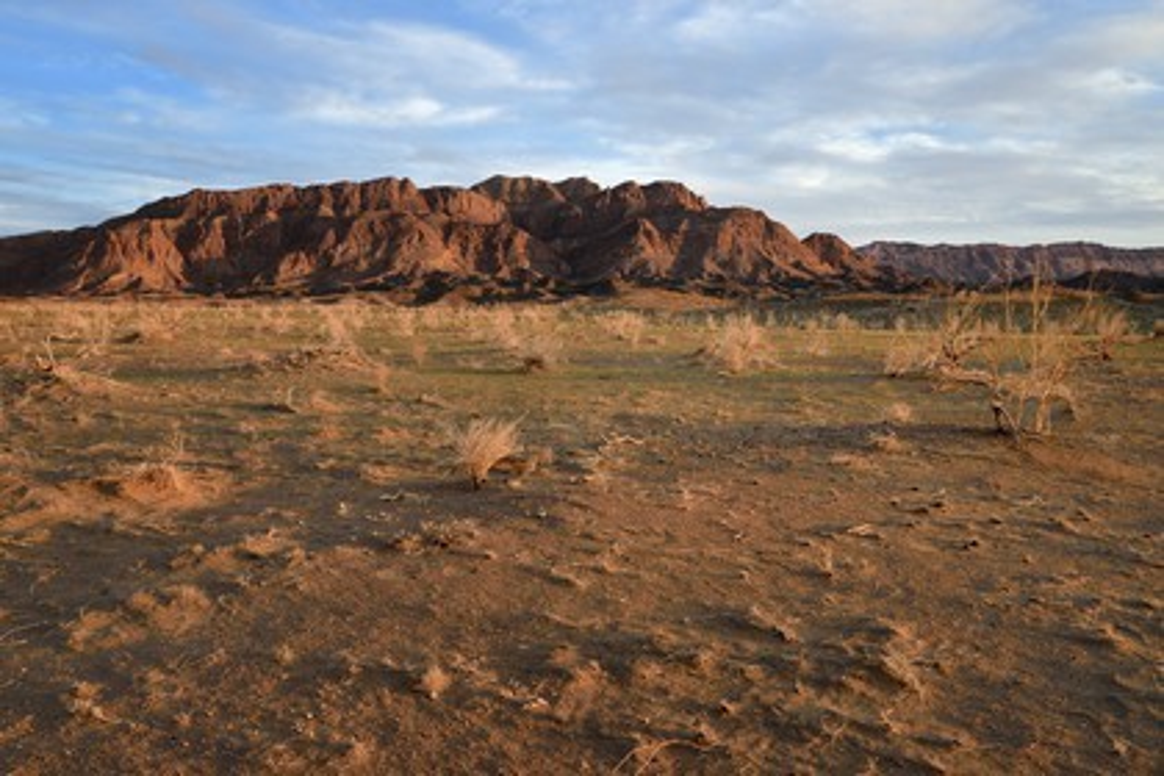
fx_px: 970
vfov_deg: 43.6
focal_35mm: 30
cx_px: 582
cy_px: 388
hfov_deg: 61.9
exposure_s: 1/160
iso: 640
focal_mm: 30
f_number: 9
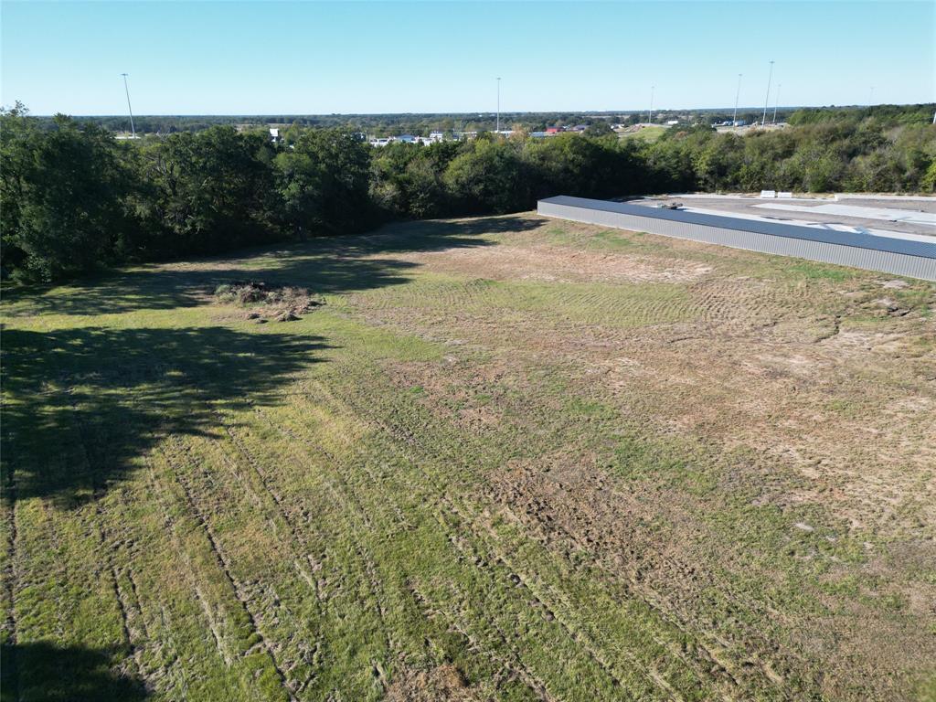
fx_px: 649
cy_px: 351
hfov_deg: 71.6
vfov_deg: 56.8
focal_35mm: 24
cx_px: 468
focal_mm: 6.72
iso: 150
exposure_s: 1/2000
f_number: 1.7
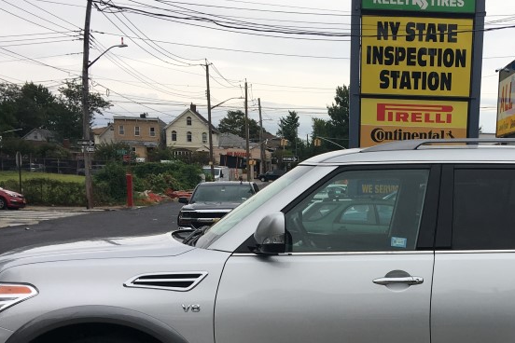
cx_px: 392
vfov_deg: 23.5
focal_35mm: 56
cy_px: 313
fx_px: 801
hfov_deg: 34.8
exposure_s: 1/377
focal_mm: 4.15
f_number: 2.2
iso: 25
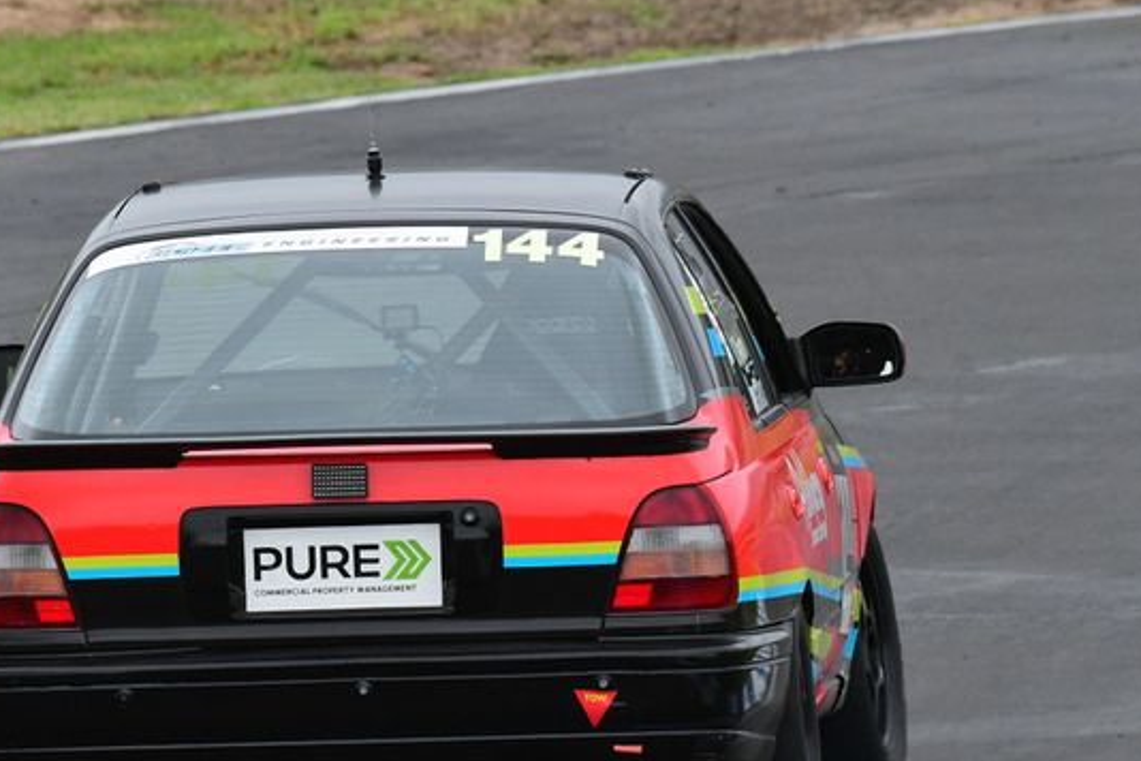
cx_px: 519
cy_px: 393
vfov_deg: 1.2
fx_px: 35622
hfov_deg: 1.8
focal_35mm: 1124
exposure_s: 1/640
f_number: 10
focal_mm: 500
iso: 1600
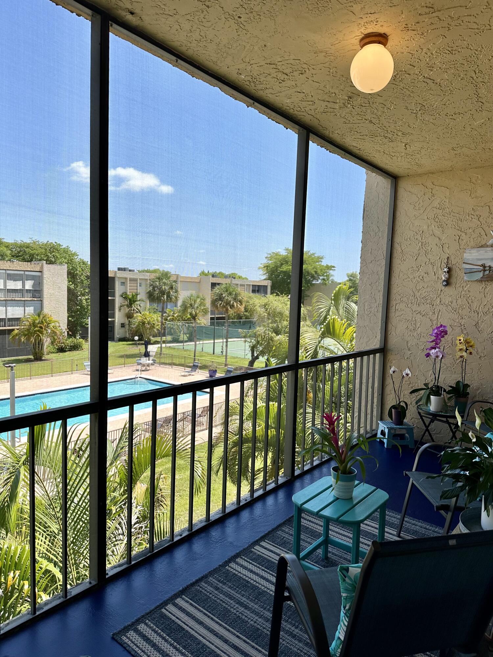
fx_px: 456
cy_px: 328
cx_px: 246
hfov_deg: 56.8
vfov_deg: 71.6
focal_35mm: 24
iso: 80
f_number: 1.78
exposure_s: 1/2028
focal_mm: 6.86
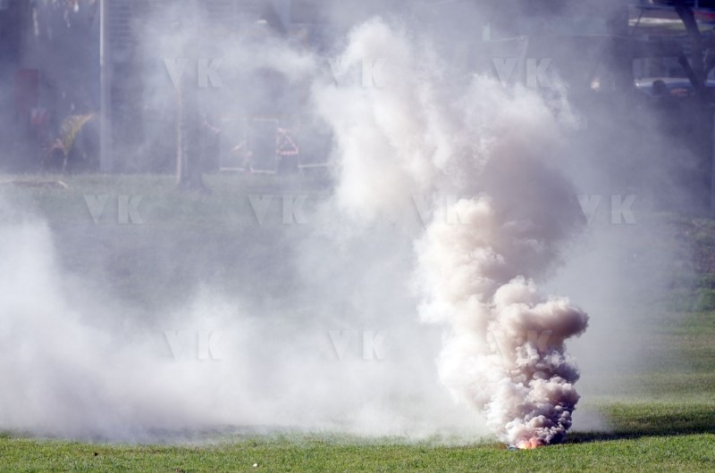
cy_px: 236
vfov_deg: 4.6
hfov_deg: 6.9
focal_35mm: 300
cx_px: 358
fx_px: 5946
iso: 100
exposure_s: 1/250
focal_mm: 200
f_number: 8
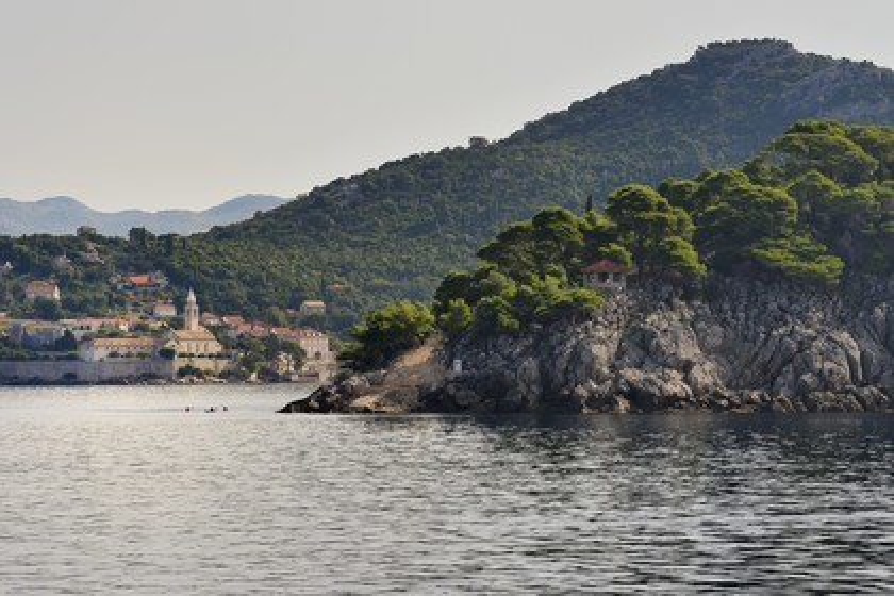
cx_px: 447
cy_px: 298
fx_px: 4966
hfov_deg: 10.3
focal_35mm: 200
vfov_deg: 6.9
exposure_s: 1/500
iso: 200
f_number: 10
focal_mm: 200
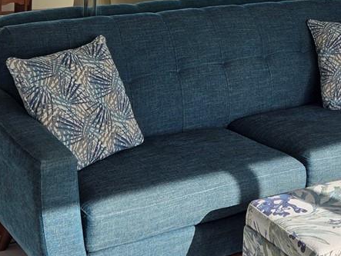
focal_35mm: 83
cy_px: -82
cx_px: 317
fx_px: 818
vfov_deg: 16.7
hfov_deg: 22.9
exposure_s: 1/992
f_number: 1.8
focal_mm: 5.4
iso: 25
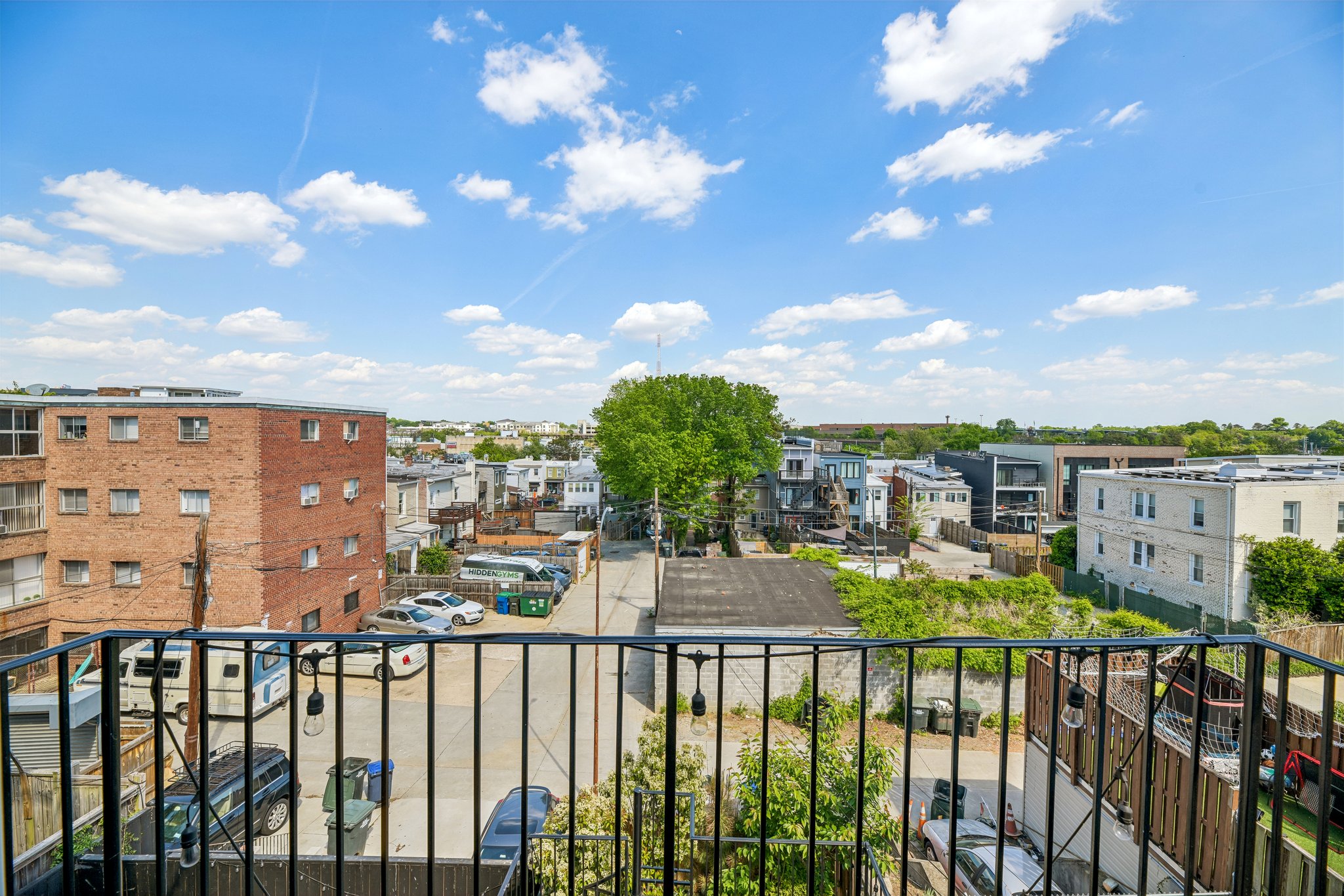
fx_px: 523
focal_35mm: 14
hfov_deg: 104.3
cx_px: 672
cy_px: 448
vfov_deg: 81.2
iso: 100
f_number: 8
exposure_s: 1/250
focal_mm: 14
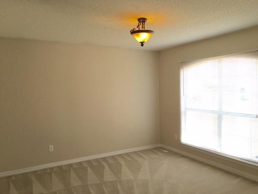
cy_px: 97
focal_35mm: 29
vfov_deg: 48.2
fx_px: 216
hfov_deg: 61.7
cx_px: 129
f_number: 2.2
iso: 25
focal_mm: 4.15
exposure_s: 1/120
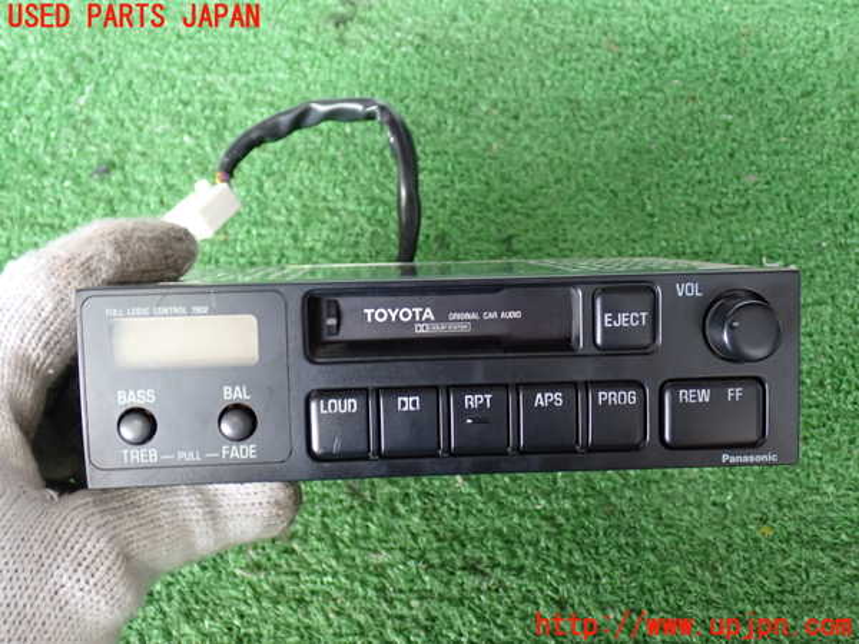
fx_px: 1017
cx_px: 430
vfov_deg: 35.1
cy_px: 322
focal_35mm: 41
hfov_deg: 45.8
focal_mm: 7.31
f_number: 2.8
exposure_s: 1/40
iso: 200
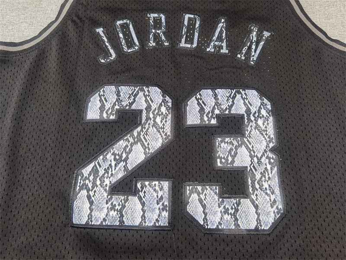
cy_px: 130
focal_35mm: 27
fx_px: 270
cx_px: 173
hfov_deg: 65.3
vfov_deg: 51.4
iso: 50
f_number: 1.9
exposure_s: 1/70.4
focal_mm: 6.71
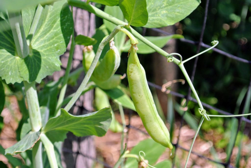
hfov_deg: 25.0
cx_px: 126
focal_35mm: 81
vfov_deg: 16.9
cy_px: 84
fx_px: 566
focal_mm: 30
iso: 100
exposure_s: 1/250
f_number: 5.6
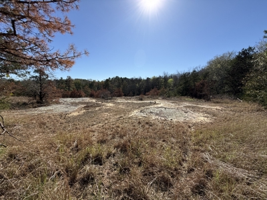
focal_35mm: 14
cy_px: 100
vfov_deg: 85.7
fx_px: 108
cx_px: 134
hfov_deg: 102.1
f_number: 2.2
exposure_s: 1/2410
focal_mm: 2.22
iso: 50
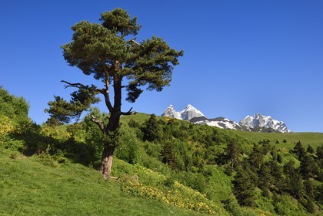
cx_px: 162
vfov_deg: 35.1
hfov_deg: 50.7
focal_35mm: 38
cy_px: 108
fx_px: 341
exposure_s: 1/250
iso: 200
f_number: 13
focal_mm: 38
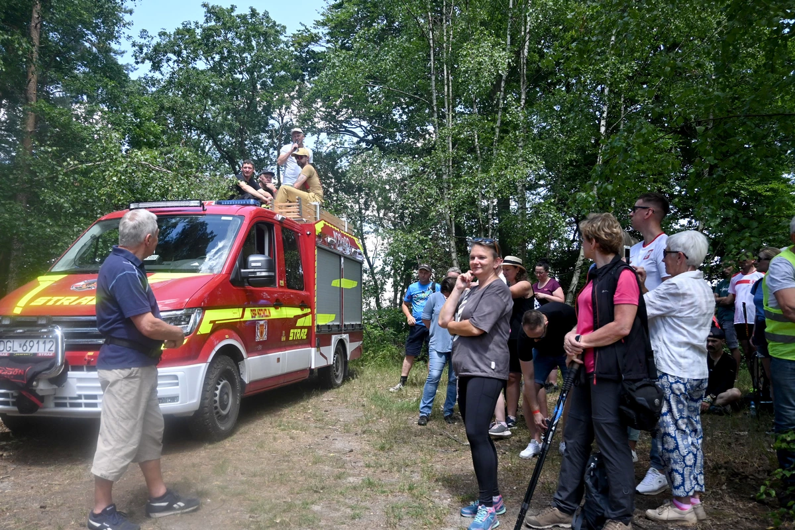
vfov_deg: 44.6
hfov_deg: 63.2
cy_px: 265
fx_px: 646
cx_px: 398
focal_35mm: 29
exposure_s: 1/1000
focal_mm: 19.5
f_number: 4
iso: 500
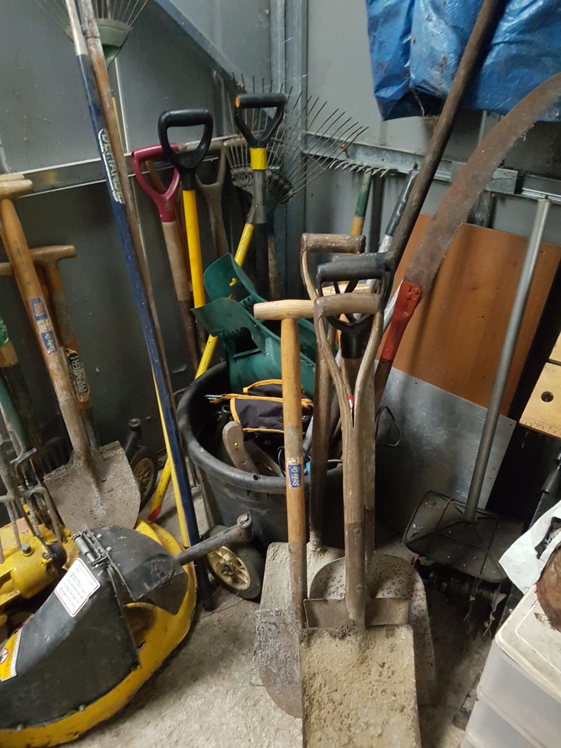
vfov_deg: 67.3
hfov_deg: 53.1
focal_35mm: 26
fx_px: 562
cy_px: 374
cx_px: 280
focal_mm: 4.2
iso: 640
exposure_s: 1/10
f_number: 1.7
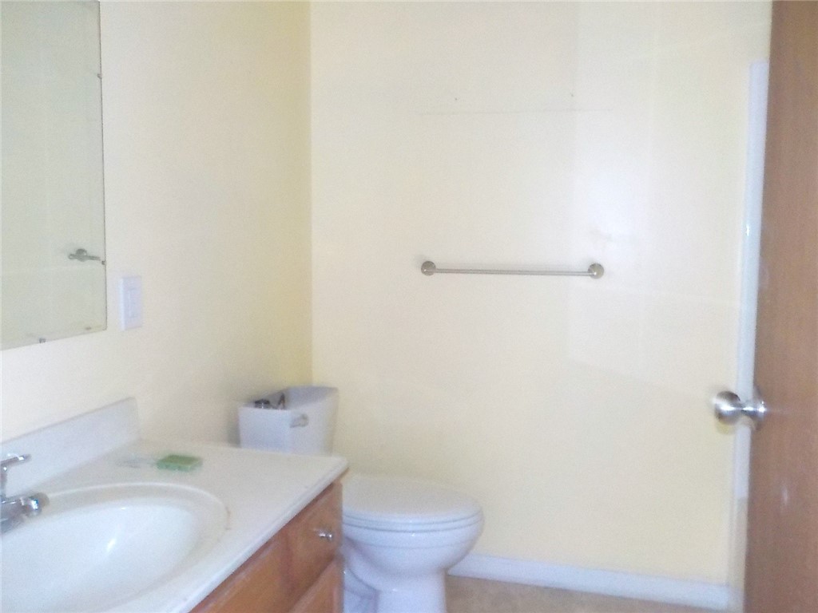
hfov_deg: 60.0
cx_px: 409
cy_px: 306
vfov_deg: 46.8
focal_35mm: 30
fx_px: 709
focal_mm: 4.1
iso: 800
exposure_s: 1/4
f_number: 3.3
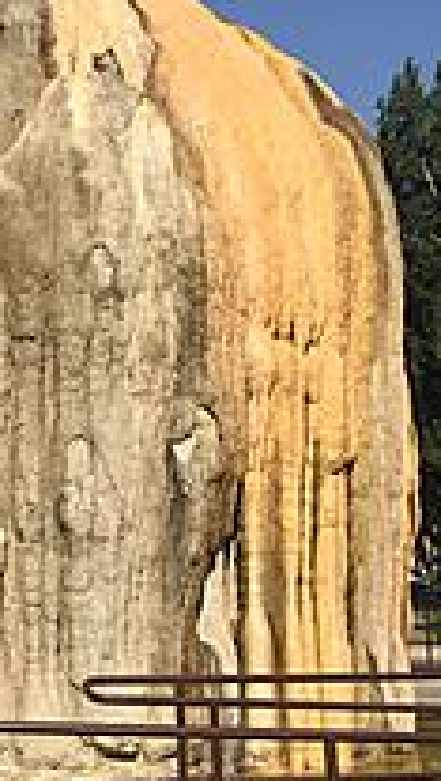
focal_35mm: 61
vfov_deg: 34.3
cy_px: 381
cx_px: -26
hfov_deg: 19.1
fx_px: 1263
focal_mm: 4.15
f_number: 2.2
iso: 32
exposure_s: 1/2475
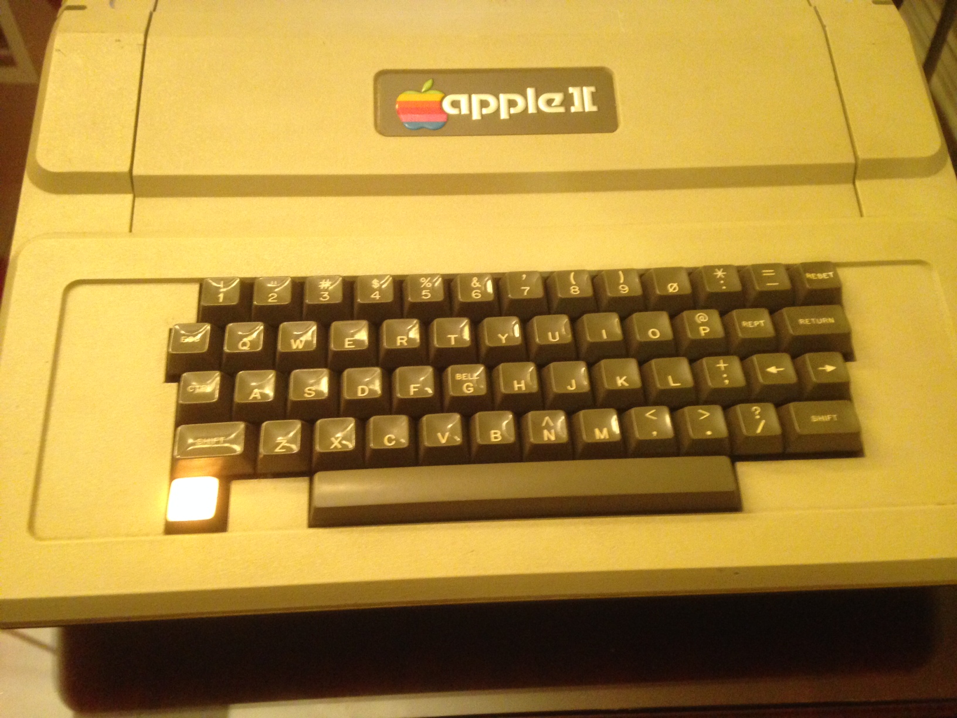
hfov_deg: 55.4
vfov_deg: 42.9
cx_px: 478
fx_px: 912
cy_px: 359
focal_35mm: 33
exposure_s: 1/20
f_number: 2.4
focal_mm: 4.12
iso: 400
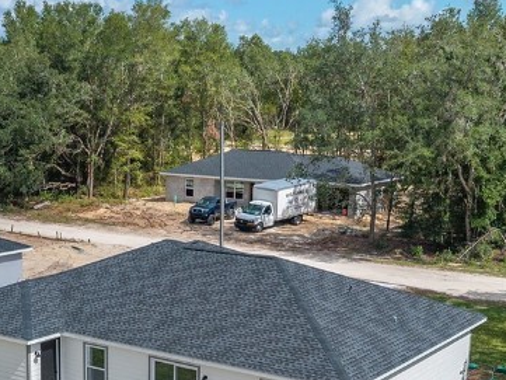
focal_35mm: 68
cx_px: 151
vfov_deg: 21.2
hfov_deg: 28.3
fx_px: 994
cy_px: 335
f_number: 1.8
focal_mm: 8.67
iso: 150
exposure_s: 1/3200
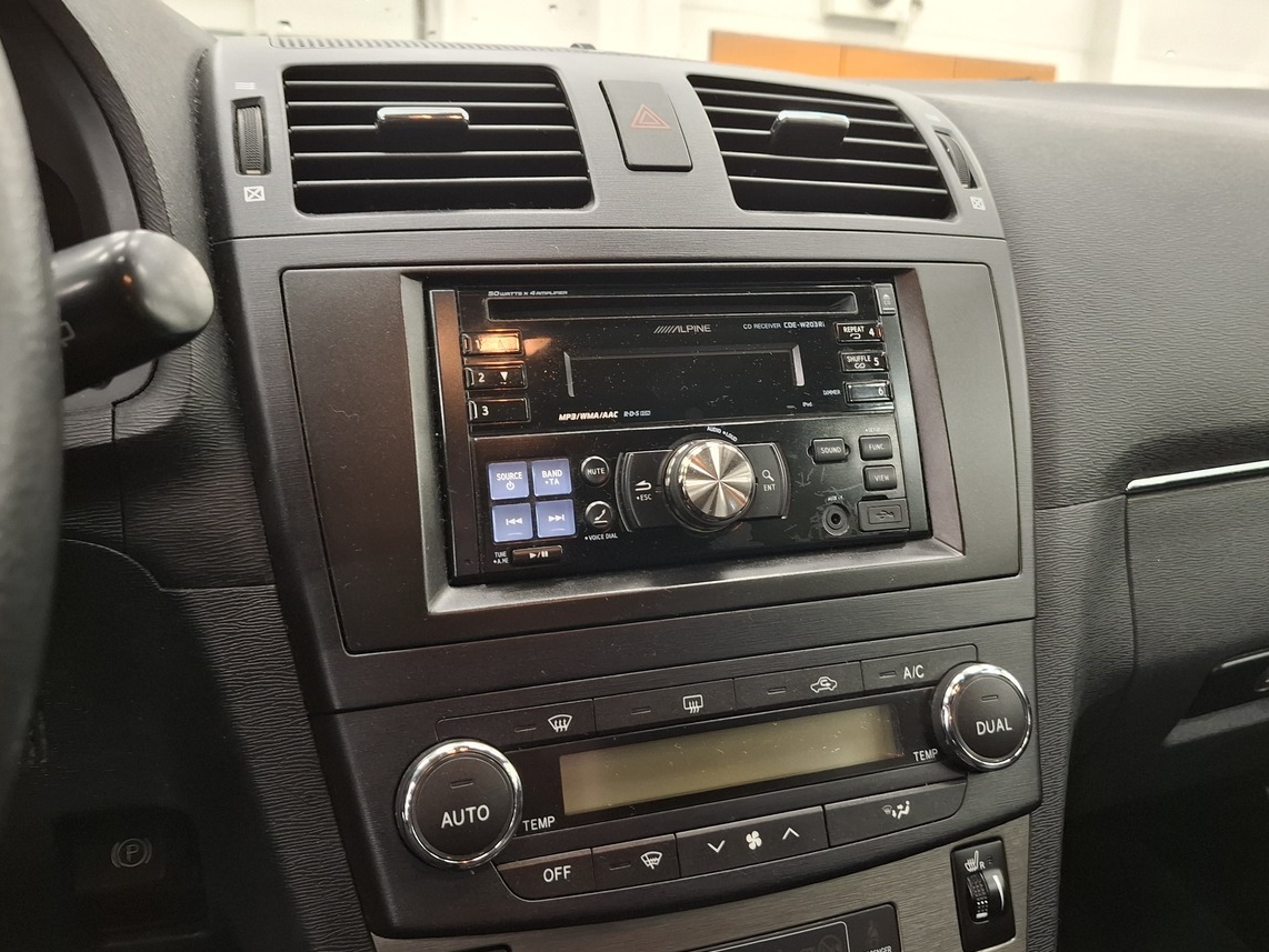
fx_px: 1063
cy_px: 454
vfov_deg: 48.2
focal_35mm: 29
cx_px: 675
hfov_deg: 61.6
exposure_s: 1/25
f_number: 1.8
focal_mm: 5.54
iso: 400
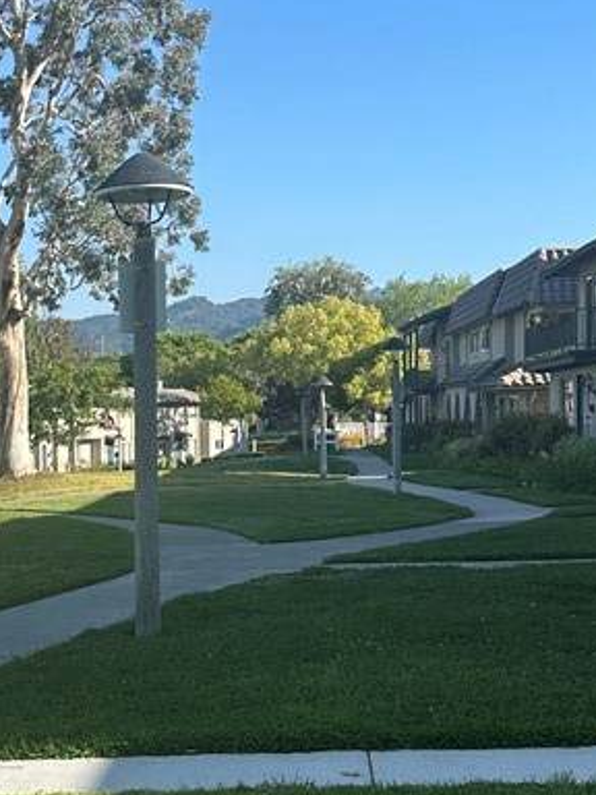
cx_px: -4
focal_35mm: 64
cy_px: 484
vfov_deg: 30.2
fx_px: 1469
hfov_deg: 22.1
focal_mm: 6.86
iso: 80
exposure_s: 1/2353
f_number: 1.78
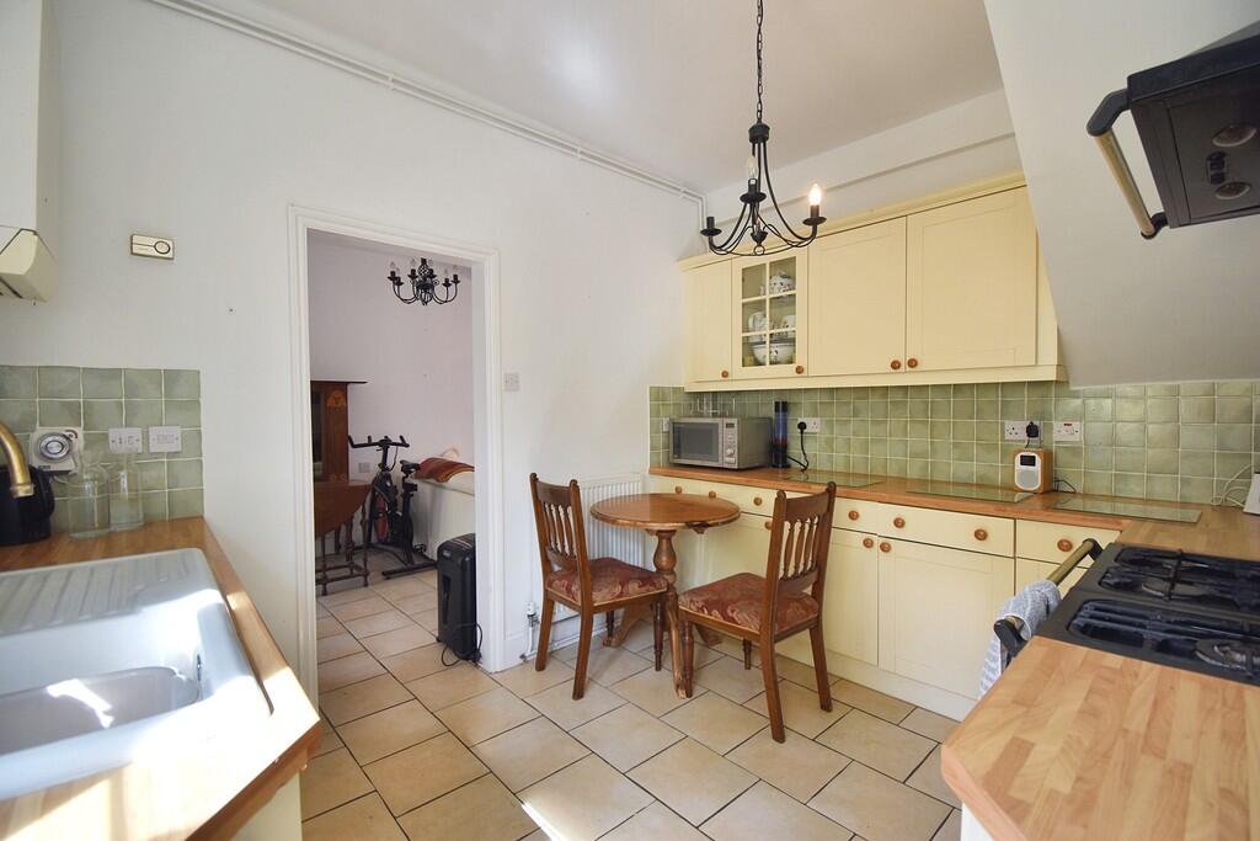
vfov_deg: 77.3
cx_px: 630
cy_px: 420
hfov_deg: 100.4
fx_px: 525
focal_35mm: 15
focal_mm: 10
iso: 100
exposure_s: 1/60
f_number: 4.5
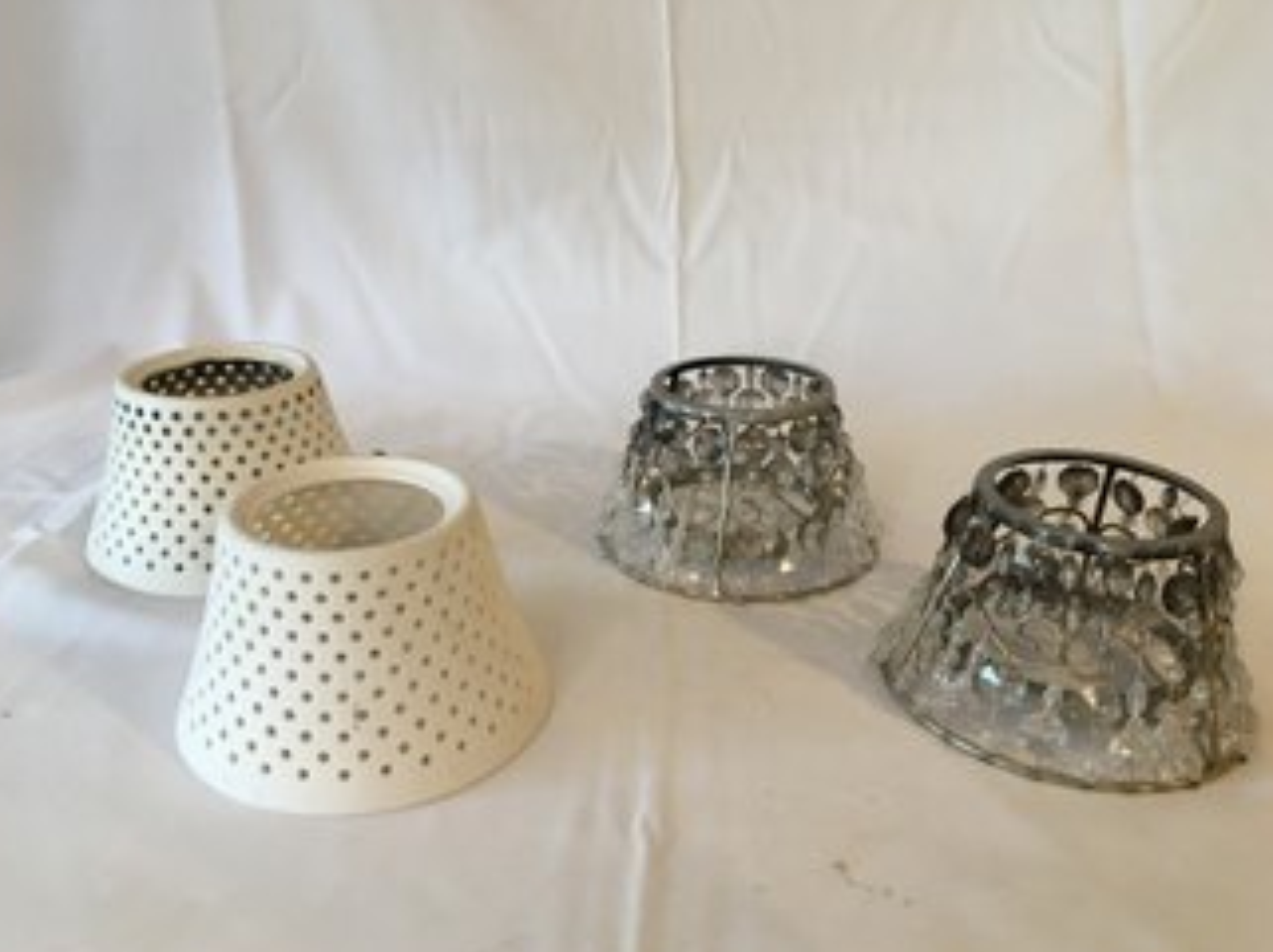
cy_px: 498
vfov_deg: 45.3
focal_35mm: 31
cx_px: 633
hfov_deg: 58.4
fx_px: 1139
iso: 100
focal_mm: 4.15
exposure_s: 1/30
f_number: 2.2
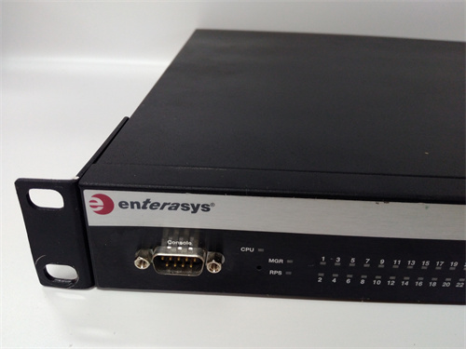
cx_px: 233
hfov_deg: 65.3
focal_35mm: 27
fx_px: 363
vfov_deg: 51.4
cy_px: 174
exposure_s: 1/33
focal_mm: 3.79
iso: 253
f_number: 2
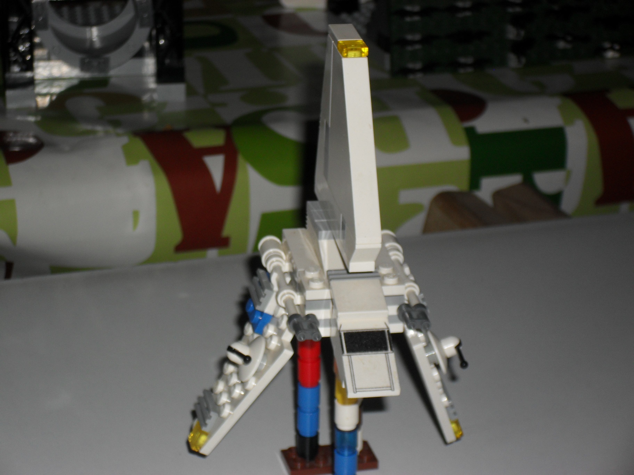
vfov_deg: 14.1
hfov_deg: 18.7
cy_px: 238
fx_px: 1923
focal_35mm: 105
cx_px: 317
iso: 100
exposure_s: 1/60
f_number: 5.8
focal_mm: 18.9
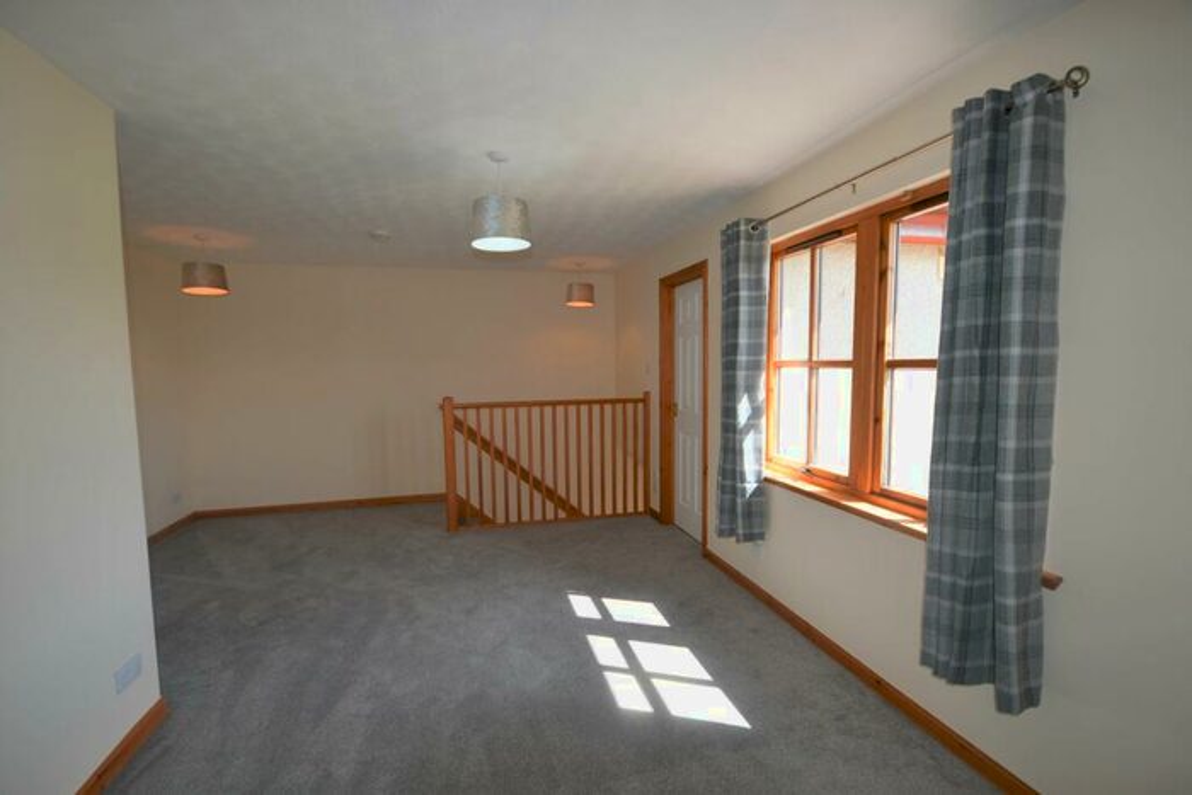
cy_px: 398
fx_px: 497
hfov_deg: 100.4
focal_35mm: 15
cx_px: 596
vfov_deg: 77.4
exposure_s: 1/200
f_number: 4
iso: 200
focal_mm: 10
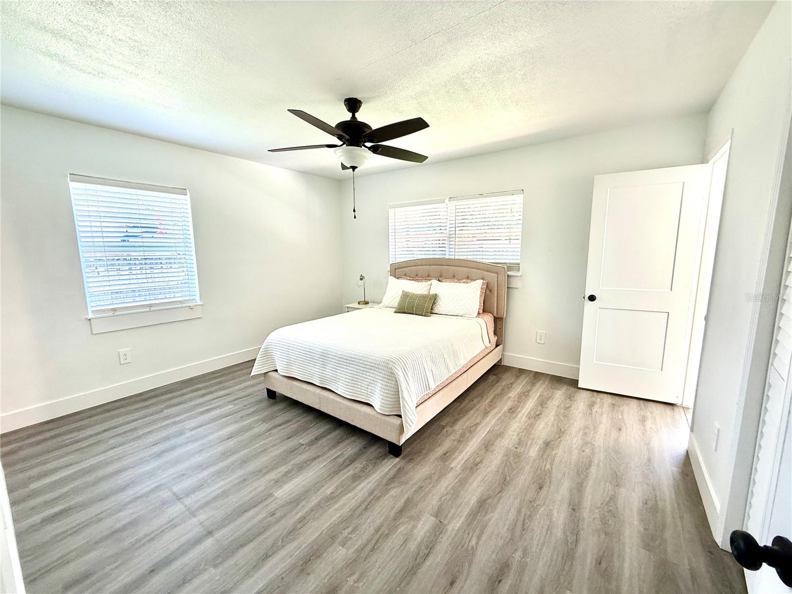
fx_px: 320
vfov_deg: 85.7
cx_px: 396
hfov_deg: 102.1
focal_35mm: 14
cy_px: 297
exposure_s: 1/99
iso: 125
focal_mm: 2.22
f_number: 2.2
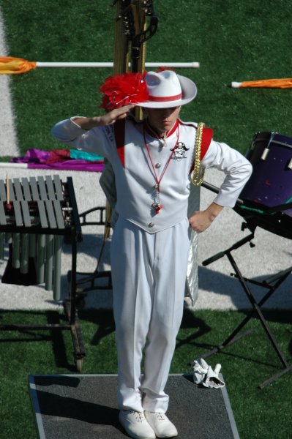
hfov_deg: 2.4
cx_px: 146
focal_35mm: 570
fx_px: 6946
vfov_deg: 3.6
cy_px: 220
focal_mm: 380
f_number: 5.6
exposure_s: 1/1600
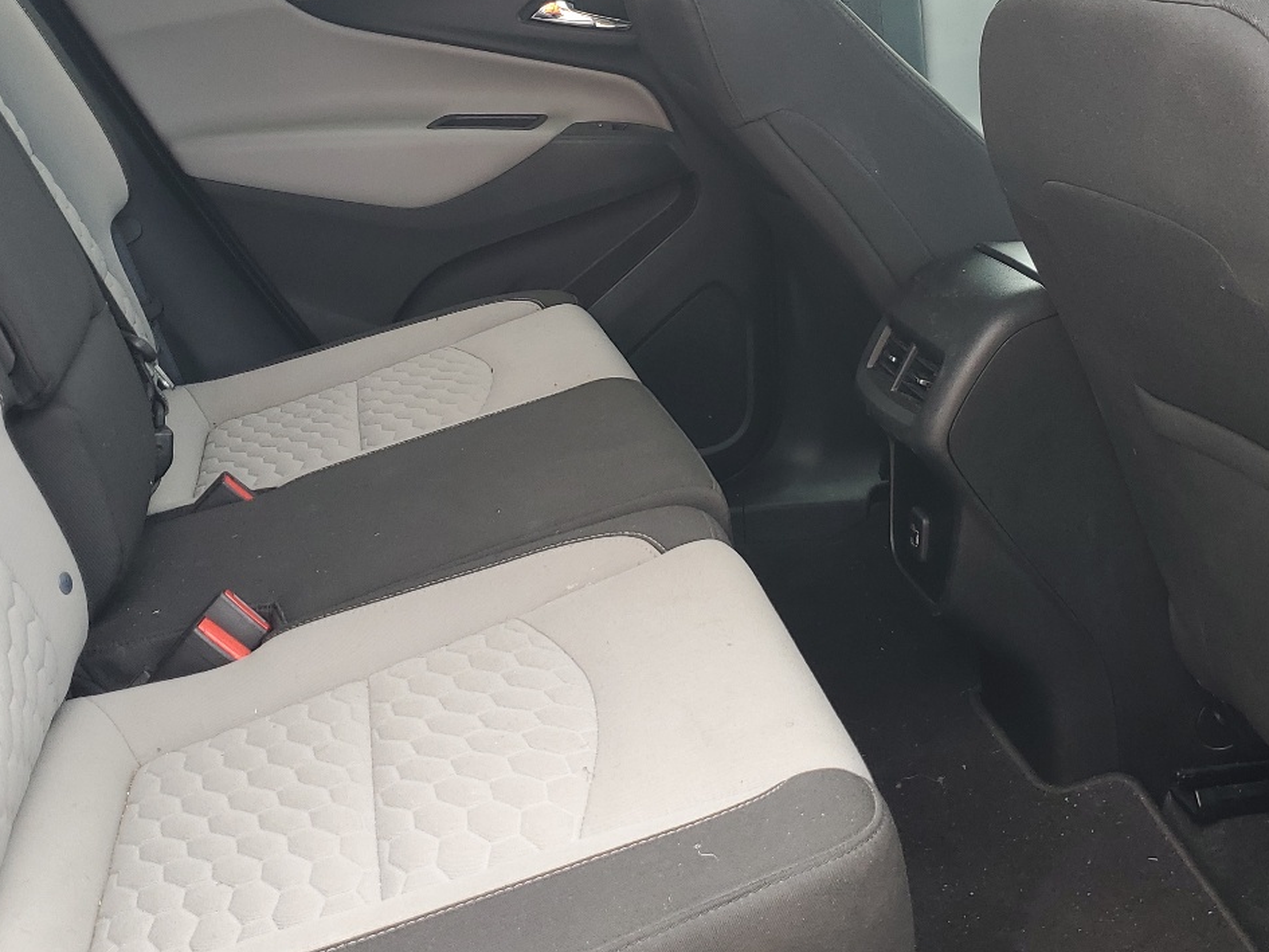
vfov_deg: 32.6
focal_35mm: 44
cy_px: 329
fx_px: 1613
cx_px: 653
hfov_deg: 42.9
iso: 50
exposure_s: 1/175
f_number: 1.5
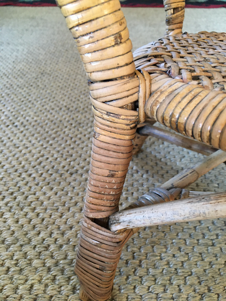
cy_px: 150
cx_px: 113
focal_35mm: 29
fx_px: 252
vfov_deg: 61.7
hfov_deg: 48.2
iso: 200
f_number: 2.2
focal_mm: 4.15
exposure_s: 1/33
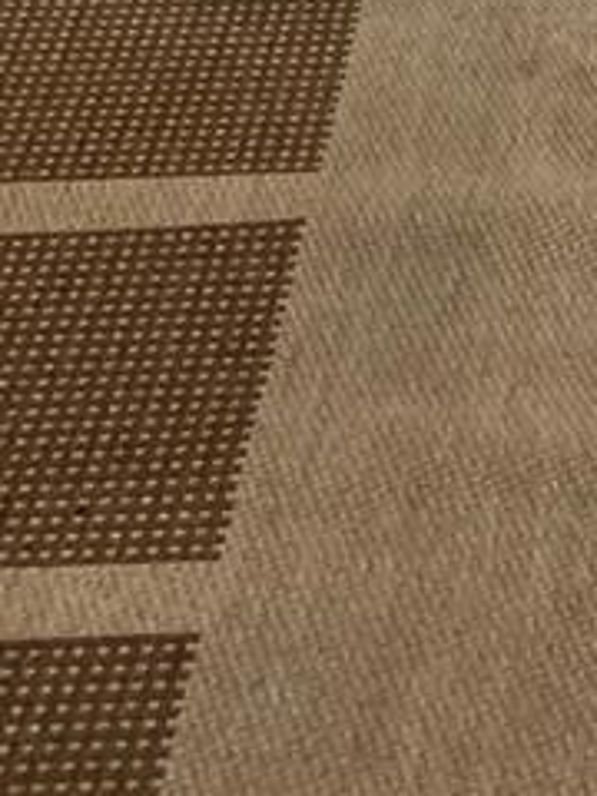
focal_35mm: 130
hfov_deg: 10.8
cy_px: -1002
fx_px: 2989
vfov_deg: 12.5
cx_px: 1041
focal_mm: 4.25
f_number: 1.8
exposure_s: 1/60
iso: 250
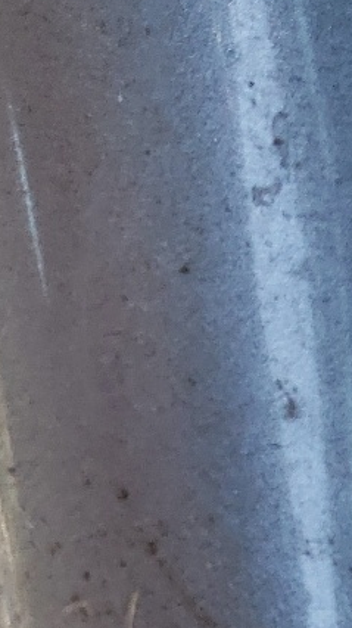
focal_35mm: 142
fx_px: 2361
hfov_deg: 7.9
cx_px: 863
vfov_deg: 12.9
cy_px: 1314
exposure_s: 1/172
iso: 50
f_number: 1.5
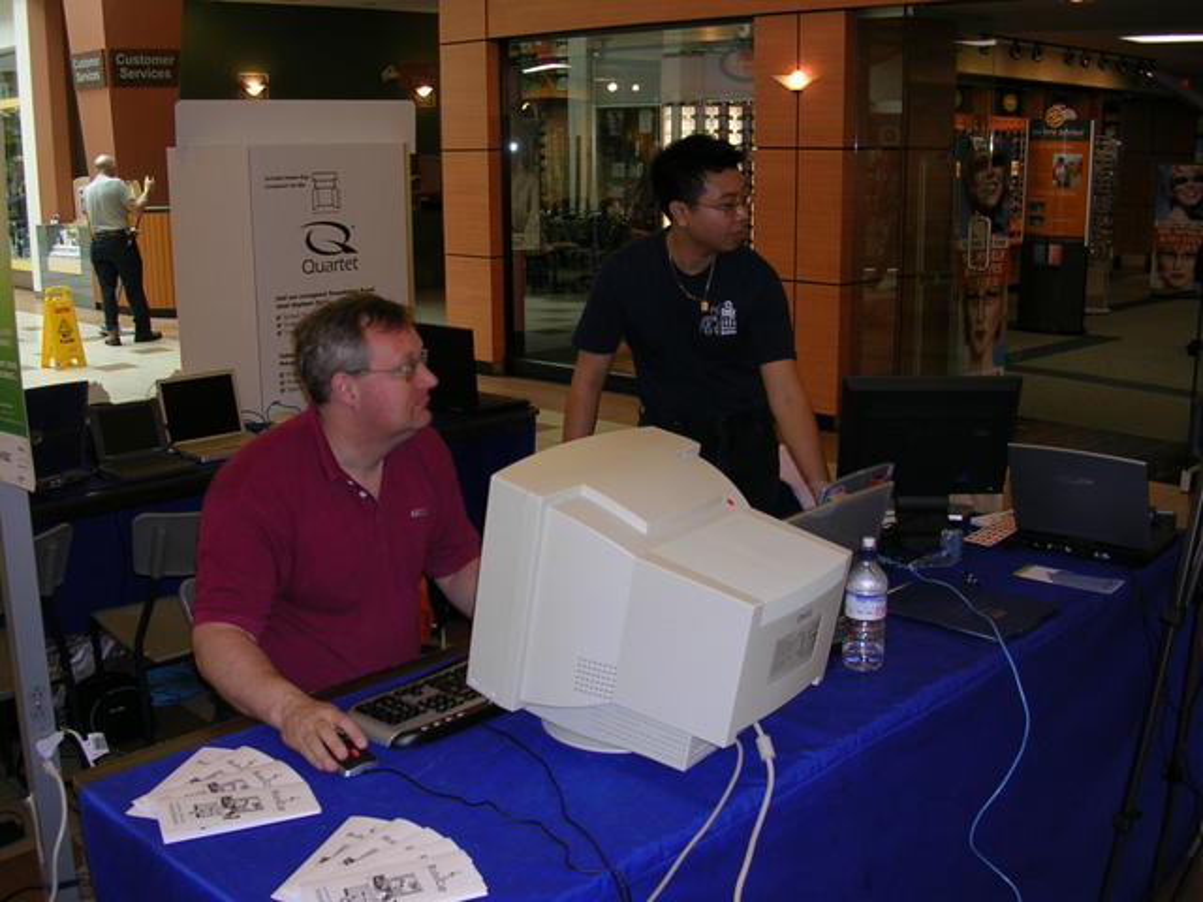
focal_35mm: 38
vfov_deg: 37.7
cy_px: 451
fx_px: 1321
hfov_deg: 49.0
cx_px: 602
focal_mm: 5.8
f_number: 2.8
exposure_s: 1/60.1
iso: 50
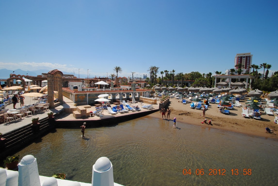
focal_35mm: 15
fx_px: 116
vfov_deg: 77.5
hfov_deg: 100.3
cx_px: 139
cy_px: 93
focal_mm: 10
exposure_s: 1/200
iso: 100
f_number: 11
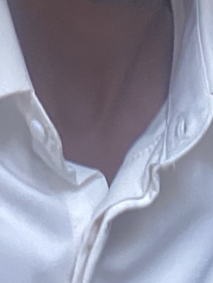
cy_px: -248
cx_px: -58
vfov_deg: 10.9
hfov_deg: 8.7
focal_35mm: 168
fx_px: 1377
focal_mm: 2.71
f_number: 2.2
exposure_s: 1/58
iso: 400
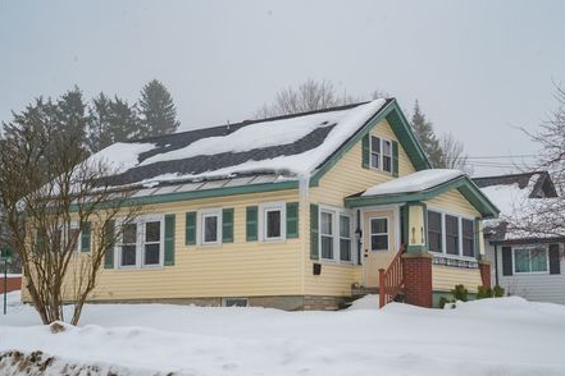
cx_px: 318
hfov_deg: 38.8
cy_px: 180
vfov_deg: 26.5
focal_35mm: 51
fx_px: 800
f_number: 11
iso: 1000
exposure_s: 1/1000
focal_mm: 45
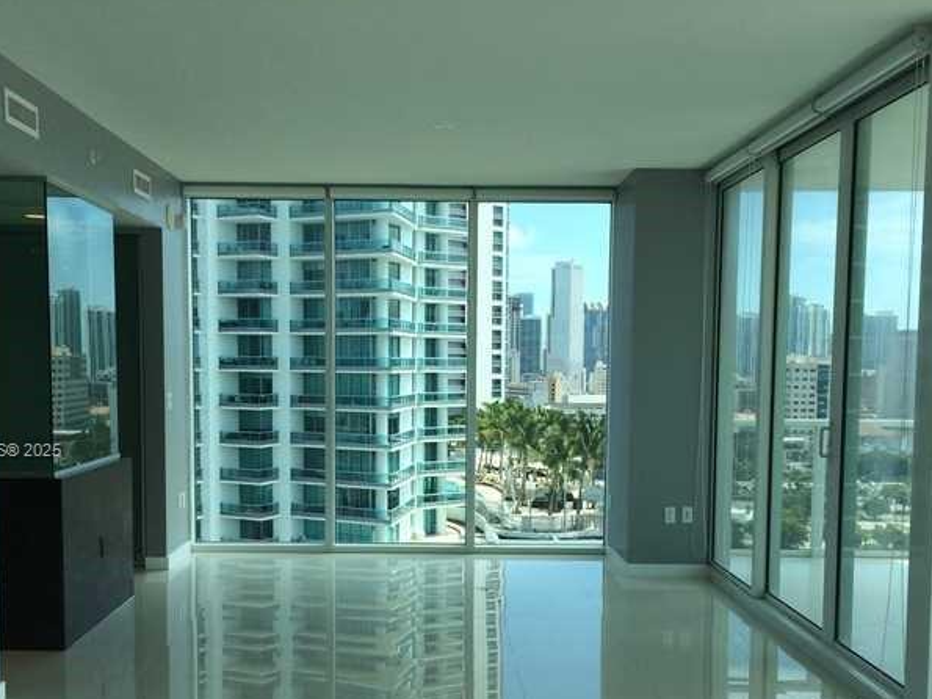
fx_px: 1050
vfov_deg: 36.5
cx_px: 435
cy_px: 451
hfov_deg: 47.8
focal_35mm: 39
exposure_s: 1/838
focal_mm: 4.15
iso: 32
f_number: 2.2
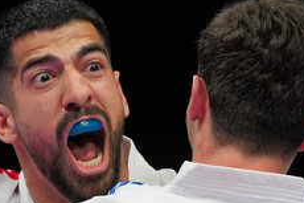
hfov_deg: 1.5
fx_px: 11763
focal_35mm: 1394
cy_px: 491
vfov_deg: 1.0
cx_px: -164
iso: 500
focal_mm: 200
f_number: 2.8
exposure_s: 1/1000
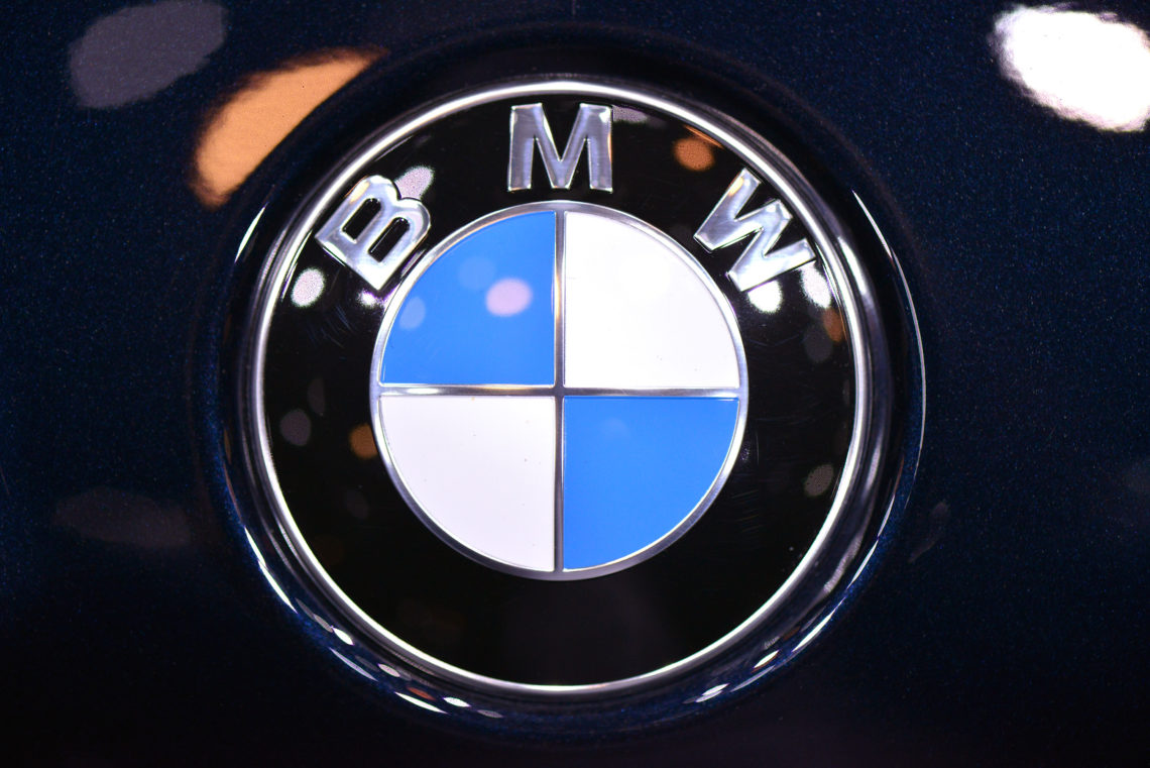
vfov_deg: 13.1
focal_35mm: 105
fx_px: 3355
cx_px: 575
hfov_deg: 19.4
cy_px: 384
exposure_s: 1/3200
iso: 1000
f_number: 3.2
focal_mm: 105
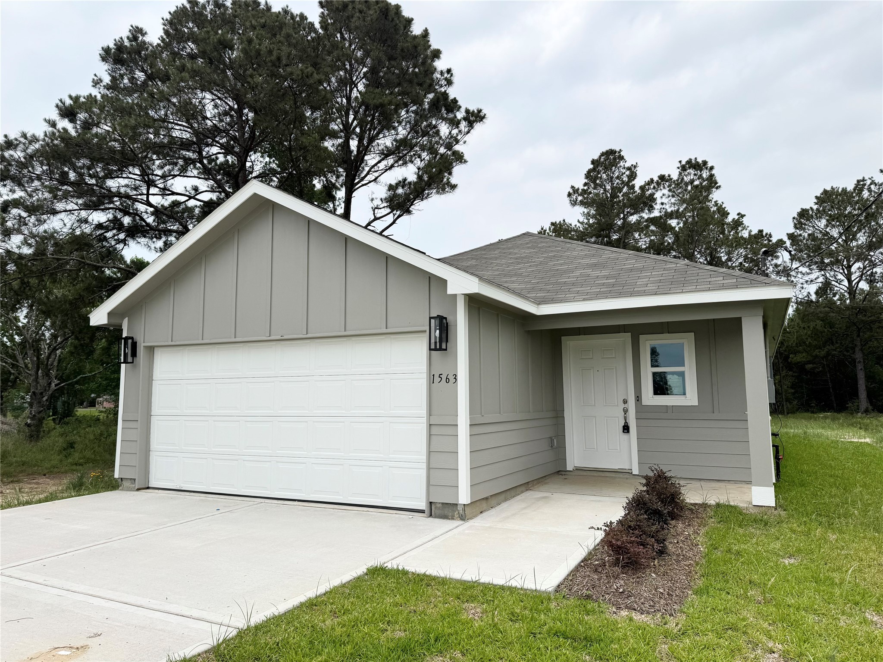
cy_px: 331
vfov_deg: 56.8
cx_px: 442
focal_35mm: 24
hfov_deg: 71.6
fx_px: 612
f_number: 1.78
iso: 80
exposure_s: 1/7937
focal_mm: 6.76
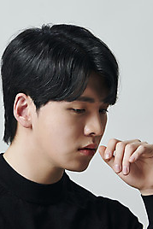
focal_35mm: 269
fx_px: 1713
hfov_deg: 5.1
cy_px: 95
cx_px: 44
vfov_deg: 7.7
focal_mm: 180
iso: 64
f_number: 7.1
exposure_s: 1/125
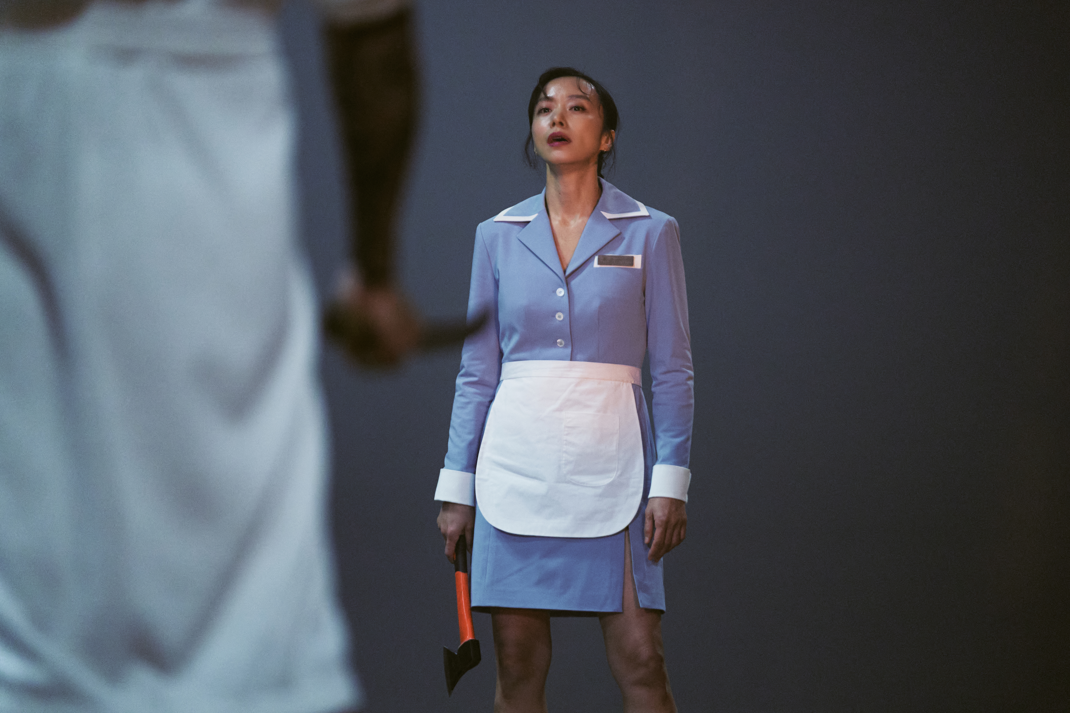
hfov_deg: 13.0
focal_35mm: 158
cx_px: 535
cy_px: 356
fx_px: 4696
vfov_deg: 8.7
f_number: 2.8
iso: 6400
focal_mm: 158
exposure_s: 1/250
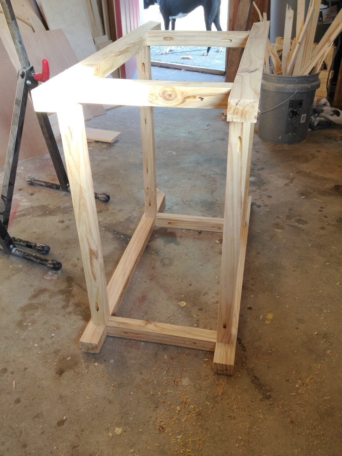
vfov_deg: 52.6
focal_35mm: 35
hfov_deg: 40.7
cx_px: 171
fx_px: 461
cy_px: 228
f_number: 2.4
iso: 50
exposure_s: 1/40
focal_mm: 4.28
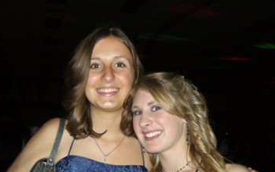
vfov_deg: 31.2
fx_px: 307
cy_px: 100
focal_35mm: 41
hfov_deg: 48.2
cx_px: 136
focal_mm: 6.3
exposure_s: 1/60
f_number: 3.1
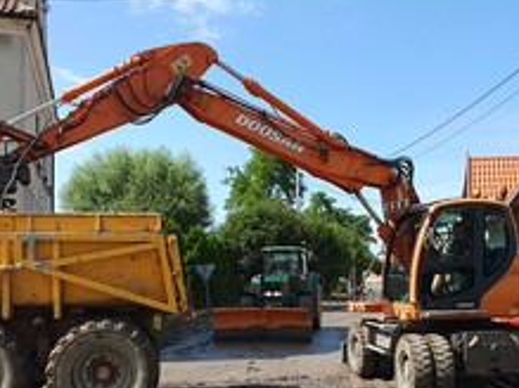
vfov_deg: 31.8
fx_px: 674
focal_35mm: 45
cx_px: 276
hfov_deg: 42.1
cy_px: 270
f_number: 2.4
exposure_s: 1/862
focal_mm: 4.32
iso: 50
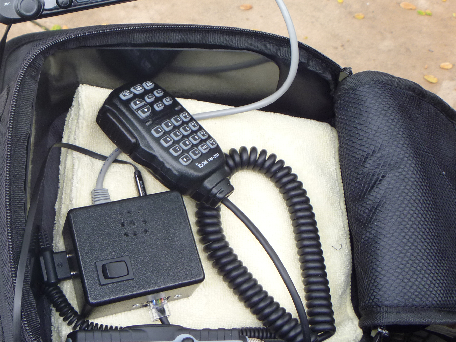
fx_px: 659
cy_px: 145
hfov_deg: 37.8
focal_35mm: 50
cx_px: 156
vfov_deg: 29.1
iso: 100
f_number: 3.5
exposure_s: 1/30
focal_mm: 6.3
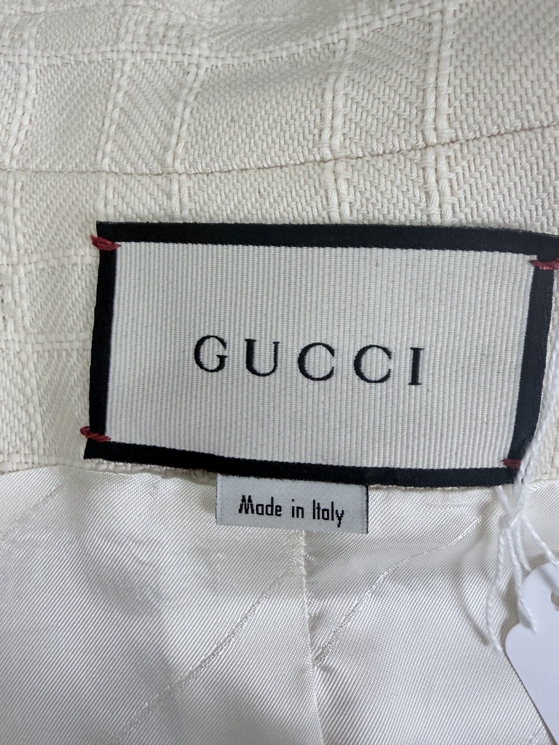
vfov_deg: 71.6
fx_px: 517
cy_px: 372
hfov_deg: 56.8
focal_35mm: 24
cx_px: 280
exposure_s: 1/50
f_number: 2.2
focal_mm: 2.22
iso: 160
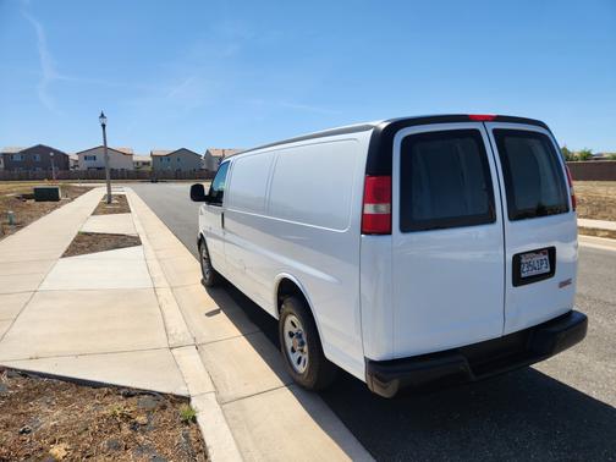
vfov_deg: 58.9
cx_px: 308
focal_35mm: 23
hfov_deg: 73.9
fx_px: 409
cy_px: 231
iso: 20
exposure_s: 1/2378
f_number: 1.8
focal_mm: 5.4
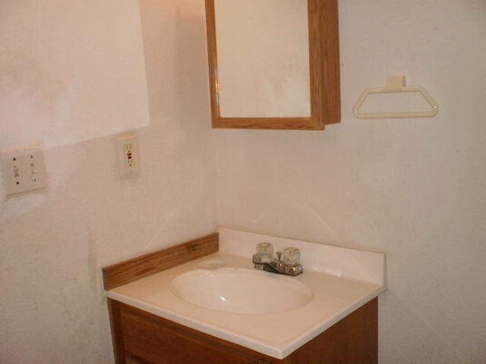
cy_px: 182
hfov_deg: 49.0
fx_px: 534
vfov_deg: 37.7
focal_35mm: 38
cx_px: 243
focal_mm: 6.3
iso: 125
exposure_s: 1/30
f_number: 3.1
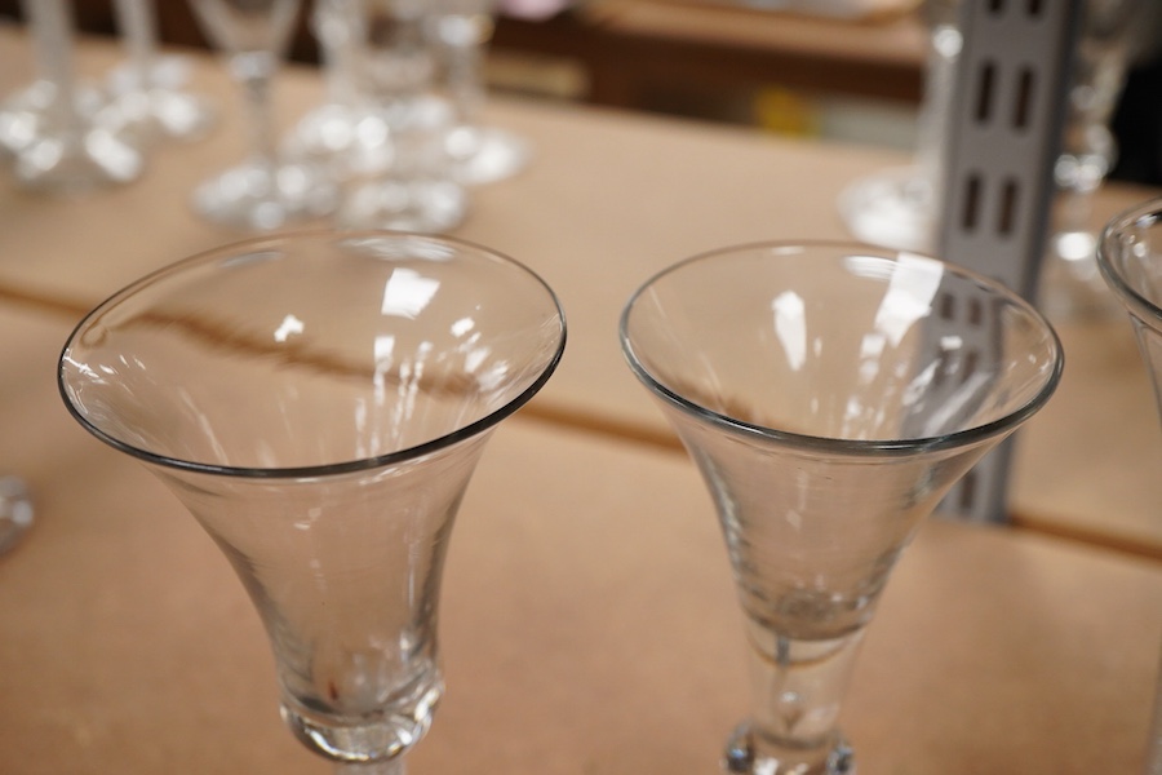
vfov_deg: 29.9
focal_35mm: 45
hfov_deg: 43.6
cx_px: 581
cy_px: 388
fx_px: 1452
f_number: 8
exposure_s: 1/125
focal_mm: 30
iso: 1250
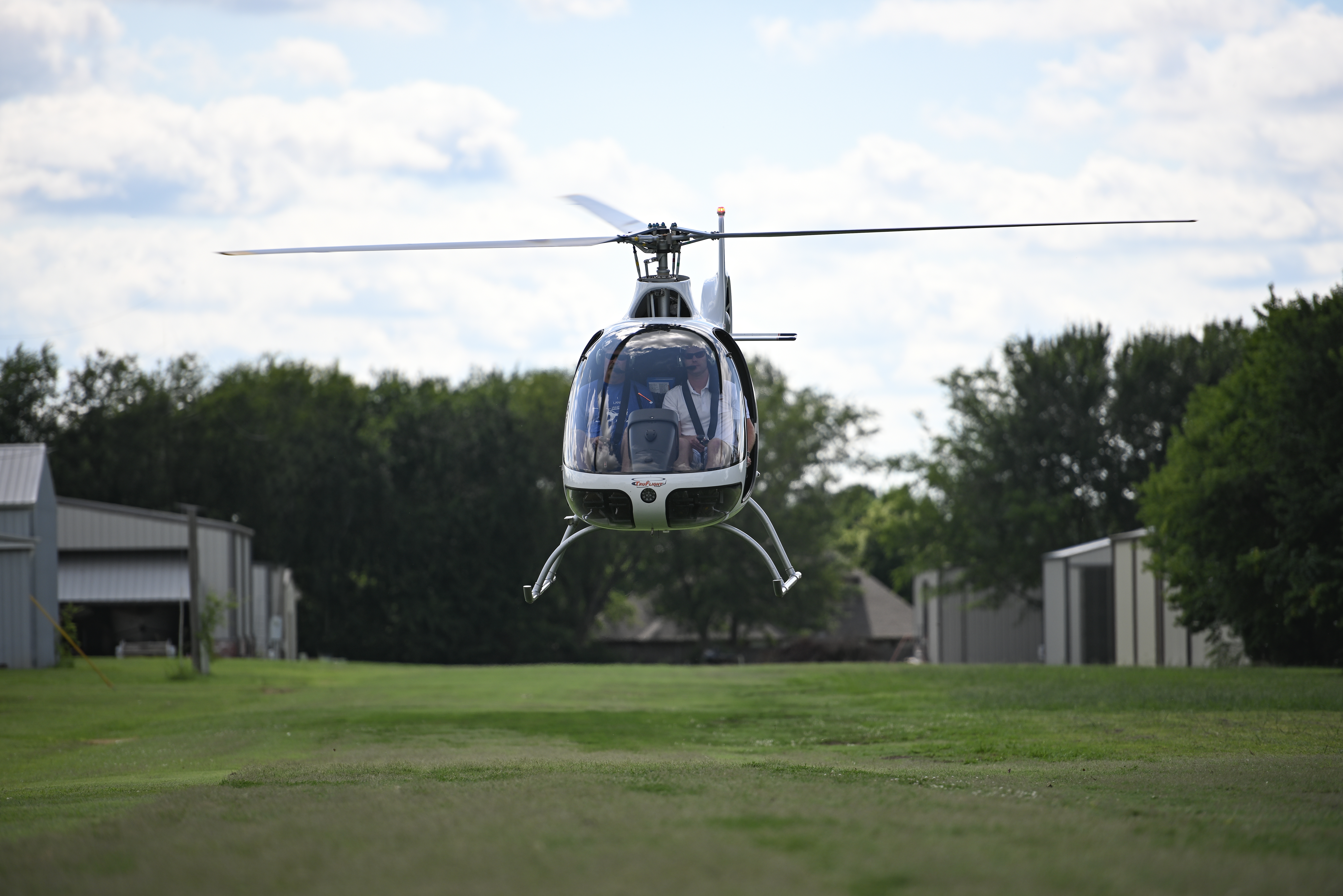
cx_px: 672
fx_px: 7461
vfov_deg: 6.9
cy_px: 448
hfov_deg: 10.3
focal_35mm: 200
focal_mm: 200
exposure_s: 1/1600
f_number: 2.8
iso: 100
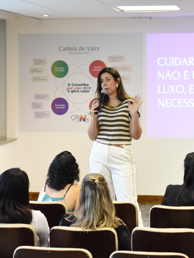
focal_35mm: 109
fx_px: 814
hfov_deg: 13.6
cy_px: 129
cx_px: 70
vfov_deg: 18.0
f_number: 2.8
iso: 1000
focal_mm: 50
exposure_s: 1/125
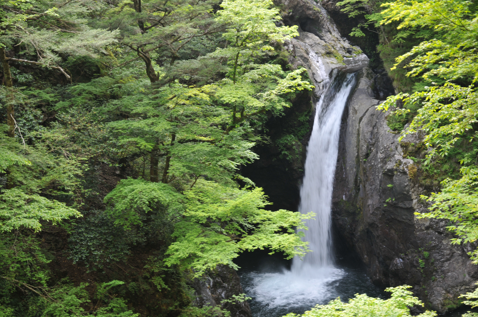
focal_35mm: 68
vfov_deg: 20.1
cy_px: 158
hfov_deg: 29.9
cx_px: 239
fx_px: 895
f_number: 4.8
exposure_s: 1/25
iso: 200
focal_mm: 45
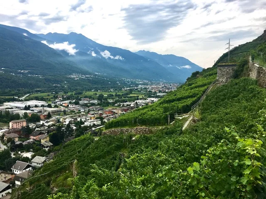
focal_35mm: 29
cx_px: 133
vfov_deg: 48.2
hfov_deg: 61.7
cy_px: 100
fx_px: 223
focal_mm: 4.15
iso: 25
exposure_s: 1/1508
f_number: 2.2
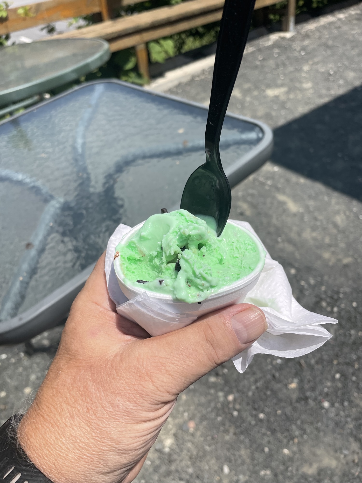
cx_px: 181
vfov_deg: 67.3
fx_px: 363
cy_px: 242
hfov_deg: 53.1
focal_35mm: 26
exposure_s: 1/5556
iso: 32
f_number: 1.6
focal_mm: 4.2
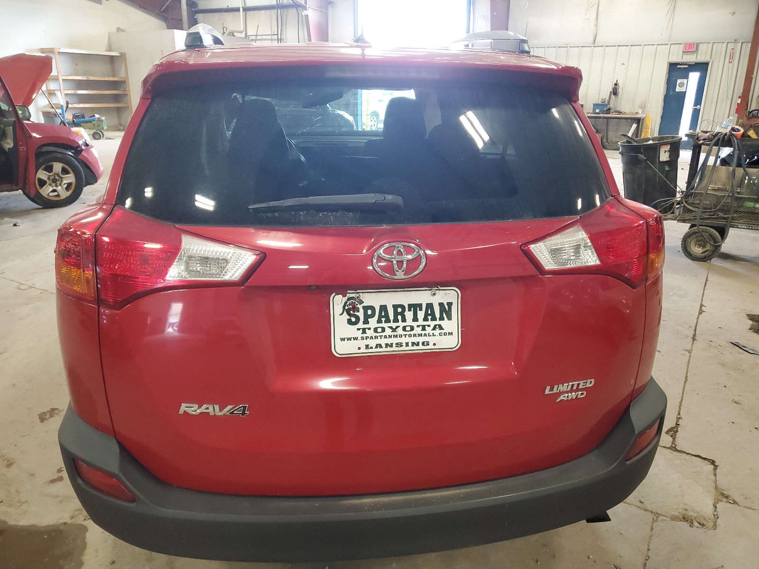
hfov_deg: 67.3
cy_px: 284
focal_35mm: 26
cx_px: 380
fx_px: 570
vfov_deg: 53.1
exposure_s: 1/60.2
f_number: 1.5
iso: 323
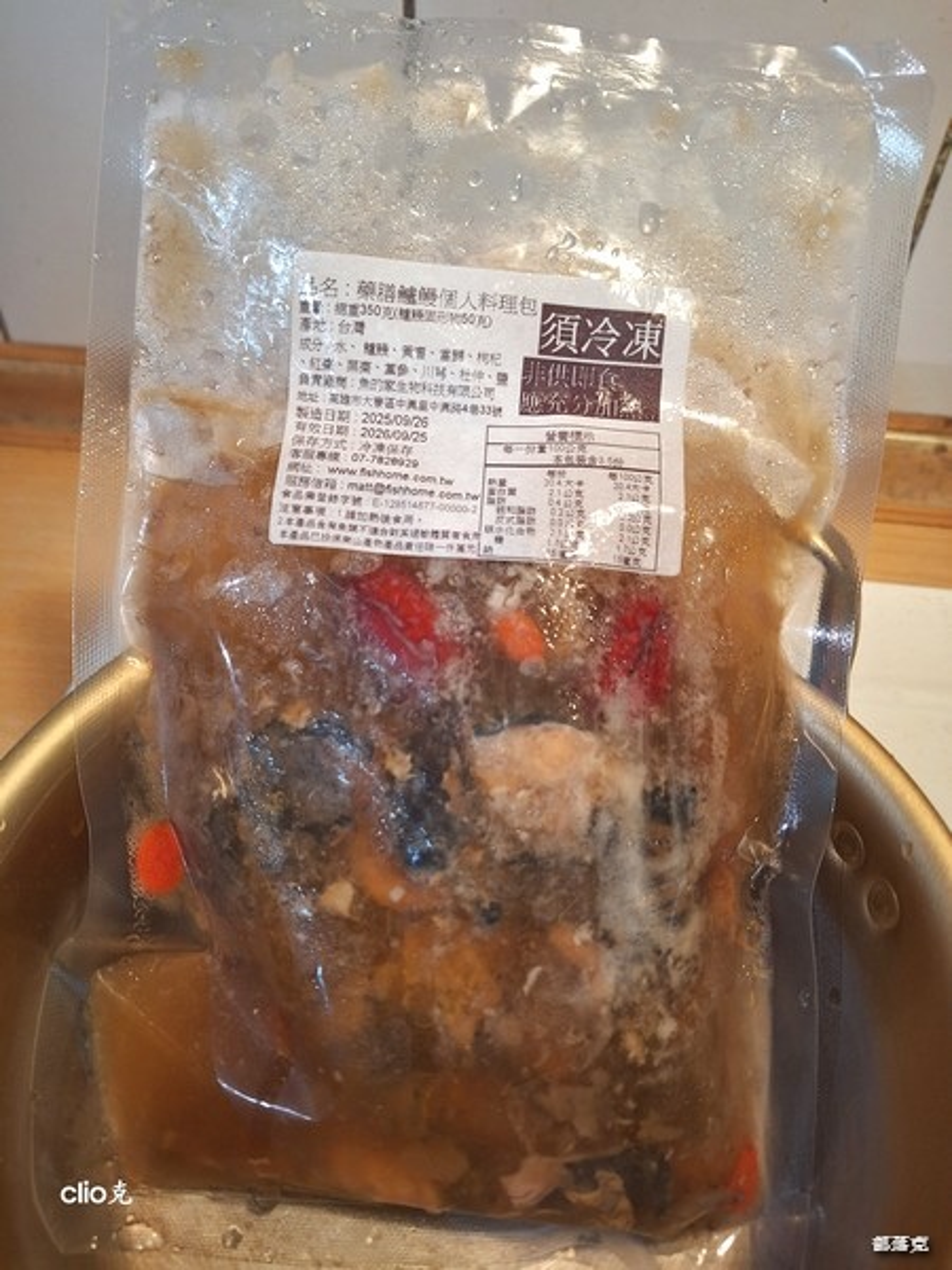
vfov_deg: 73.9
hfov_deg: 58.9
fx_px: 843
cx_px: 476
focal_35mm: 23
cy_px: 635
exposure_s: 1/30
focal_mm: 5.54
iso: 250
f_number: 1.8
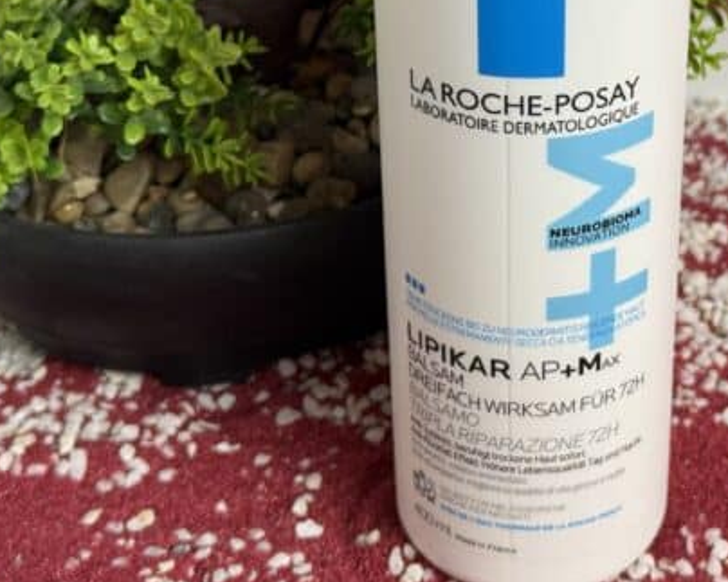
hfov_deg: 21.4
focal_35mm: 89
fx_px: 1917
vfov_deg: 17.1
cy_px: 124
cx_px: 524
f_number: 1.78
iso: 64
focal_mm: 6.76
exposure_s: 1/50
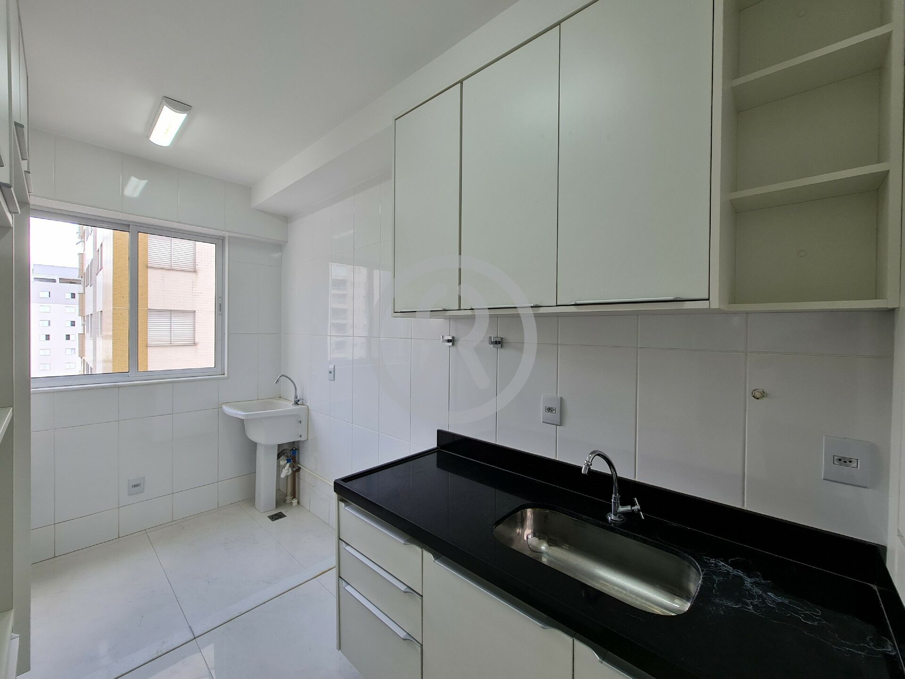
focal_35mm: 13
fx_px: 340
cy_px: 340
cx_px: 452
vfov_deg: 89.9
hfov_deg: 106.2
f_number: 2.2
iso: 64
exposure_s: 1/124
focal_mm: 2.2
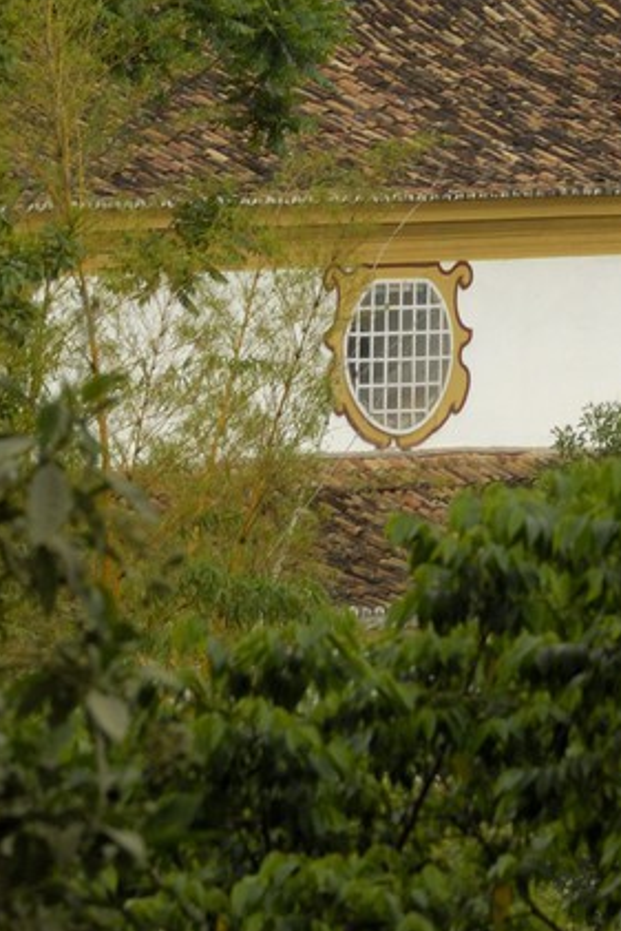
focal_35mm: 626
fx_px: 16183
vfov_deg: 3.3
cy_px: -714
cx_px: 873
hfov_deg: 2.2
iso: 100
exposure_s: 1/80
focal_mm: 110
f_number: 8.5
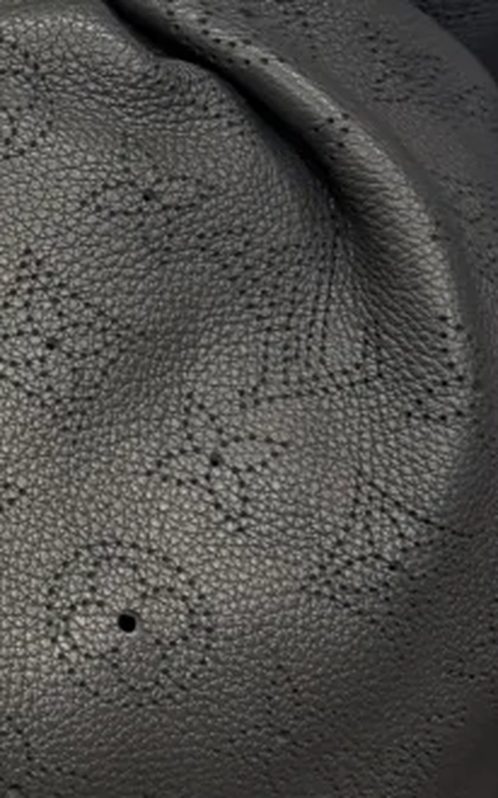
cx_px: -762
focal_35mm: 111
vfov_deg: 18.7
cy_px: 247
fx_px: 2413
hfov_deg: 10.0
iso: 125
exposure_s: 1/50
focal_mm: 6.76
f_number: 1.78
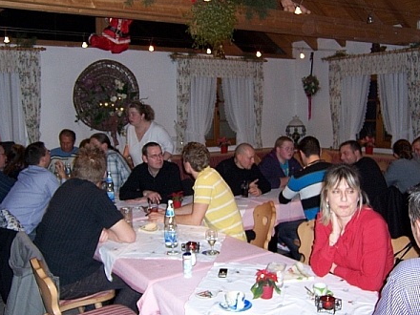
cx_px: 197
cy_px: 151
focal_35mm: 36
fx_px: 437
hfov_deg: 51.3
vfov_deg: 39.6
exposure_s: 1/60
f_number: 2.8
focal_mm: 5.5
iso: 140
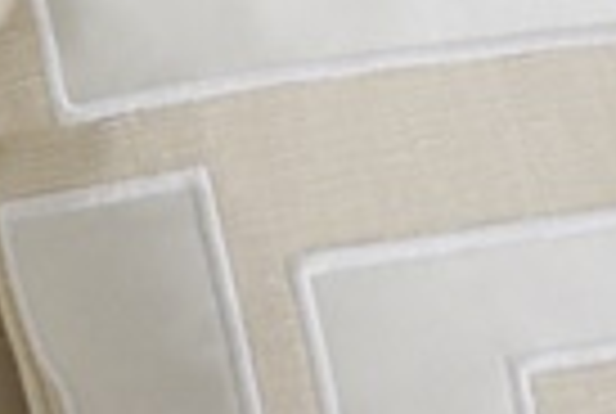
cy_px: -436
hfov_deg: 7.7
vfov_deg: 5.2
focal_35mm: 262
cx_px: -288
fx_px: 4493
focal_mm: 40
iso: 800
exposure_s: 1/60
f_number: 5.3
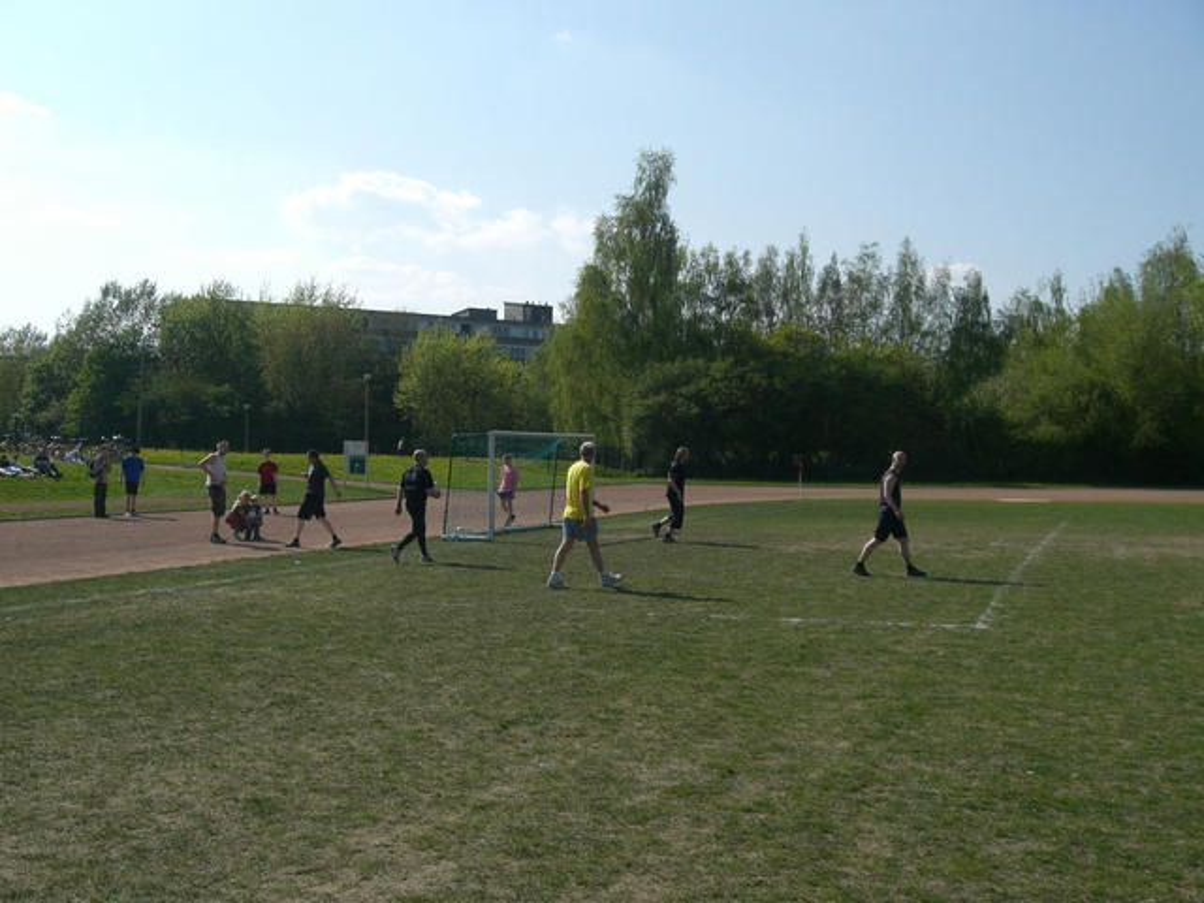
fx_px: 1322
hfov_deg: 49.0
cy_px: 452
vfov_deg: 37.7
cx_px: 602
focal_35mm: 38
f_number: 4.4
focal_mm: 6.3
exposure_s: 1/800
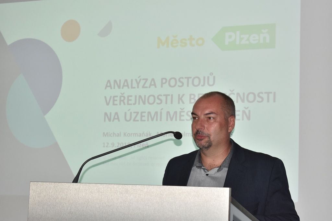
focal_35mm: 82
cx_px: 166
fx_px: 761
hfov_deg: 24.6
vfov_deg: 16.6
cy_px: 110
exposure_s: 1/100
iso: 900
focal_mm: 55
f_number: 5.6
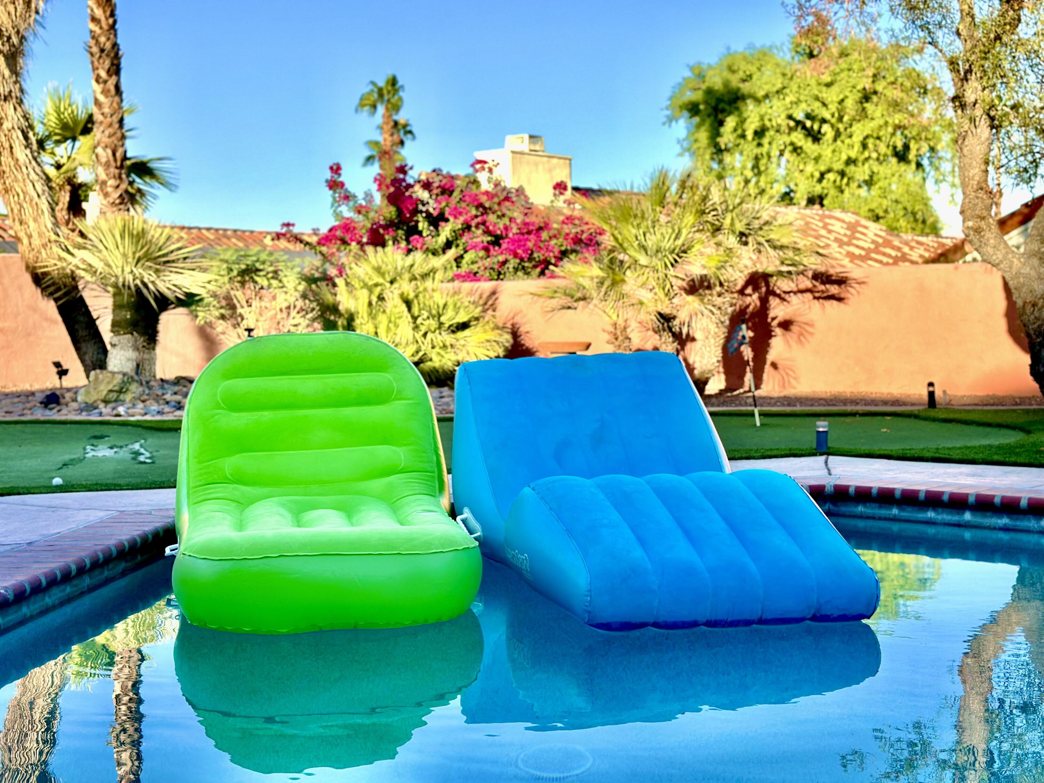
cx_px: 522
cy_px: 392
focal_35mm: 48
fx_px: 1448
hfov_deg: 39.7
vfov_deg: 30.3
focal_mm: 6.86
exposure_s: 1/1305
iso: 80
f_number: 1.78
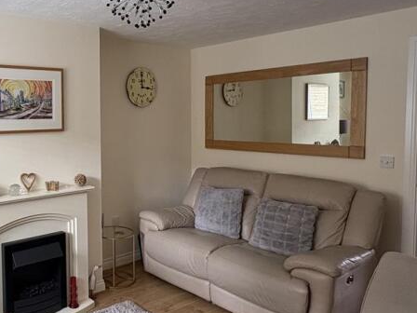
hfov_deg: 52.6
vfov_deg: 44.1
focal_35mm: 32
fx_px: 385
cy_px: 139
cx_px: 74
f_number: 2.2
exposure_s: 1/99
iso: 200
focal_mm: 2.22
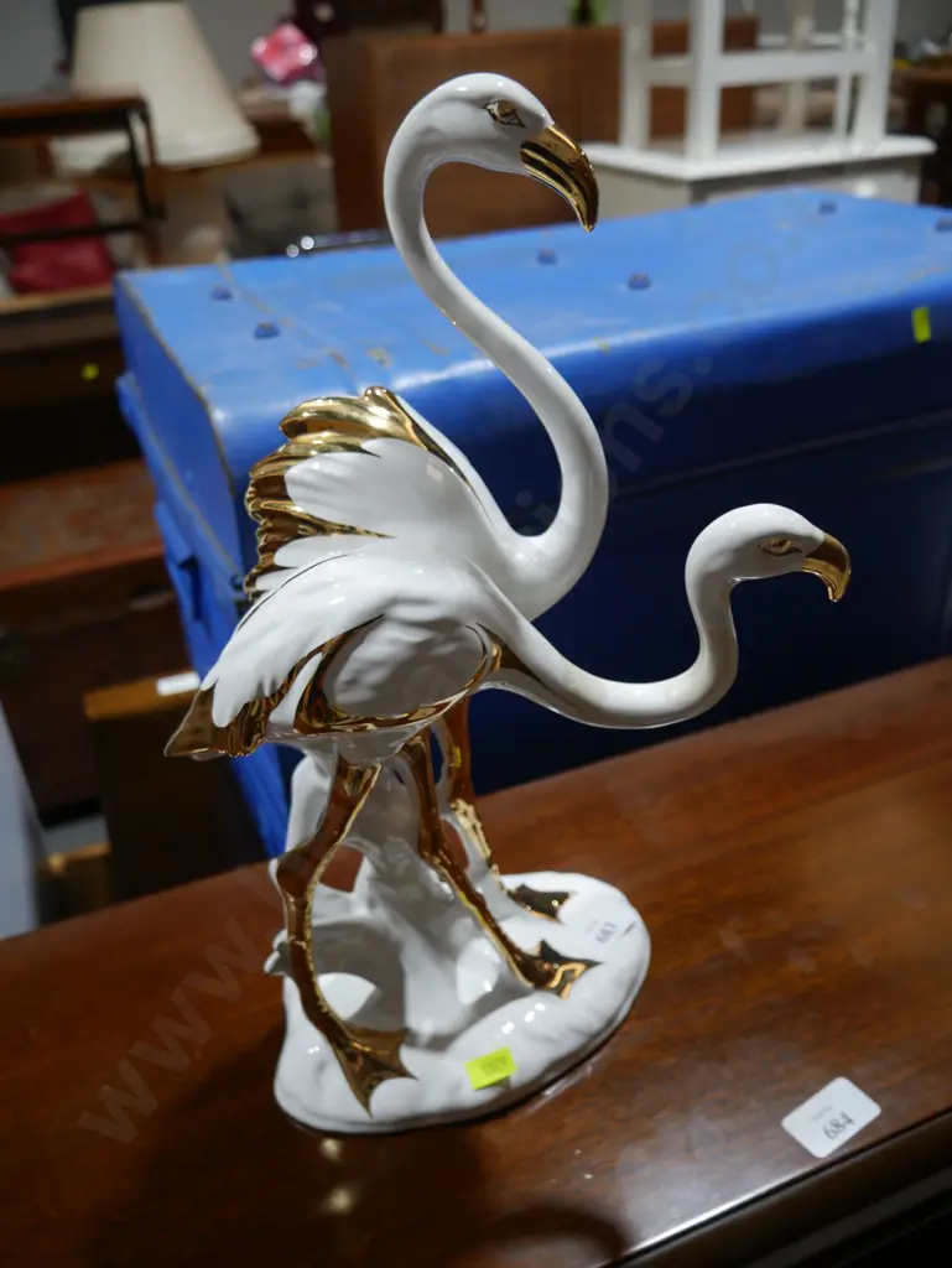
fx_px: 1026
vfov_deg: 63.4
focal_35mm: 28
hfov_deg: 49.8
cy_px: 634
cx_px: 476
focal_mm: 14
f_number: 3.5
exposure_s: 1/80
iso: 200
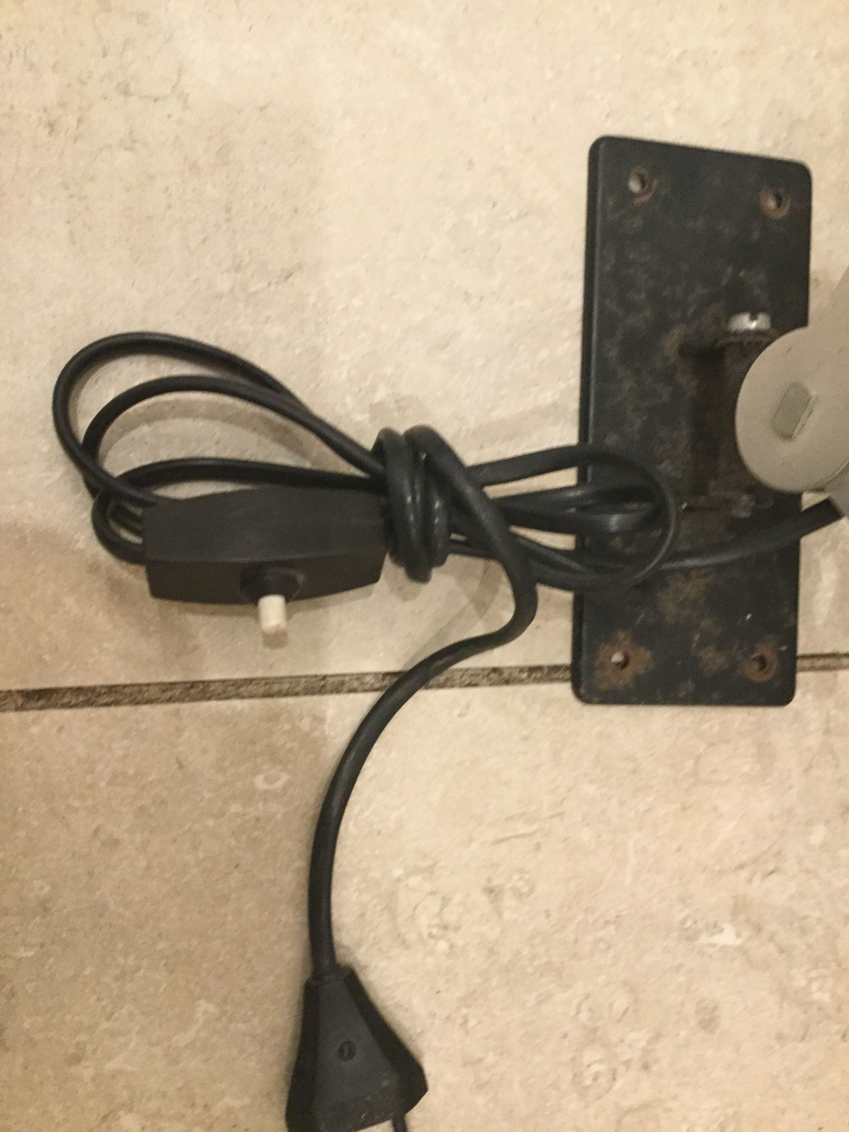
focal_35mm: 31
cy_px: 566
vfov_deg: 58.4
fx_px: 1014
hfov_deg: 45.4
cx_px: 424
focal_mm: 3.3
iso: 200
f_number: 2.4
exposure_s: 1/33
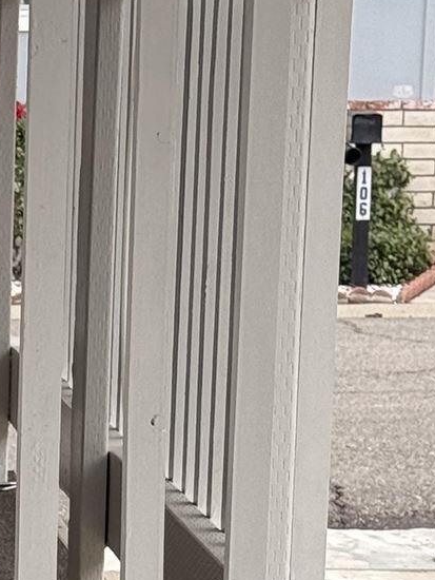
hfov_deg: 7.2
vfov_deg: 9.7
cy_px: 679
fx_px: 3365
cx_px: -319
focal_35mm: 201
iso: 80
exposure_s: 1/315
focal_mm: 6.76
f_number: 1.78
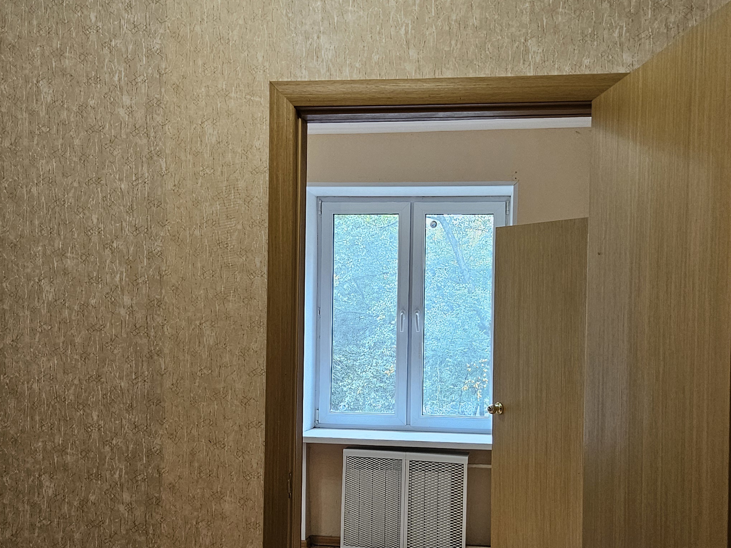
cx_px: 367
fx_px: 950
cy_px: 332
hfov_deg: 42.1
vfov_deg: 32.1
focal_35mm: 45
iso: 320
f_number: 1.8
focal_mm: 5.4
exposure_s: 1/100
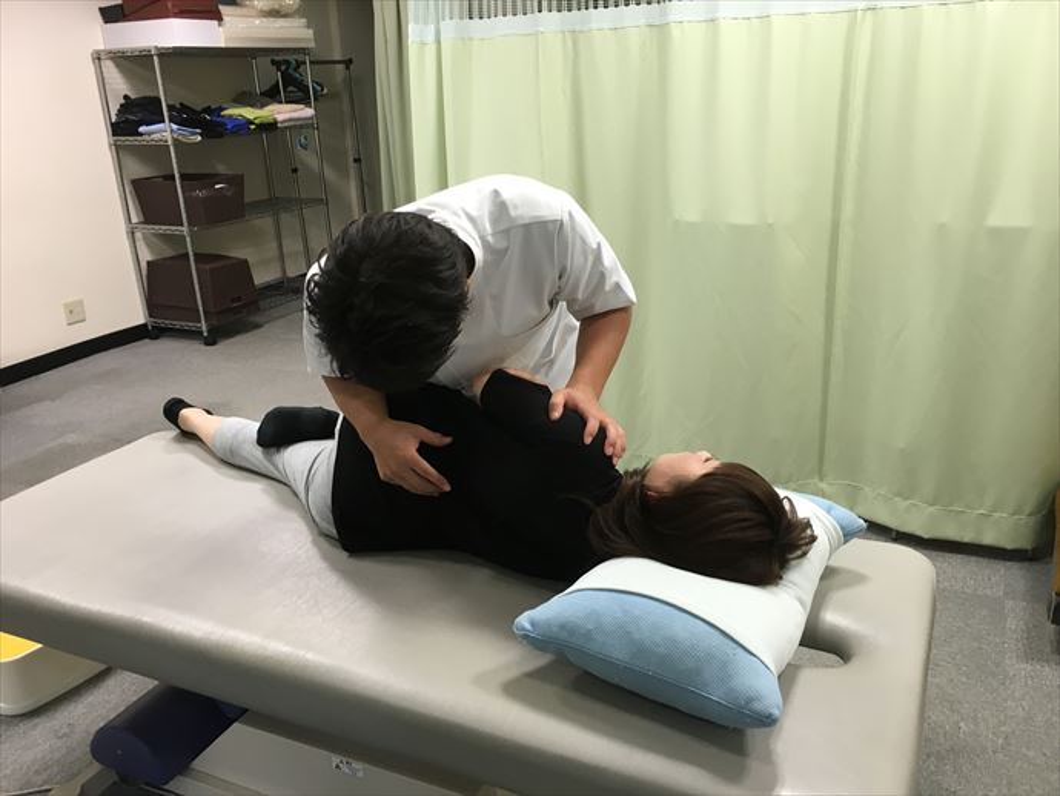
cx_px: 530
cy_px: 398
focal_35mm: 29
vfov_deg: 48.3
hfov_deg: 61.6
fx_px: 888
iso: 64
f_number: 2.2
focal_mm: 4.15
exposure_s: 1/30
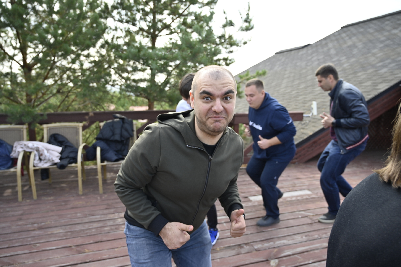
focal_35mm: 24
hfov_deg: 73.8
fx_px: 267
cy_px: 134
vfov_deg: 53.1
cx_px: 200
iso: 160
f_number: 4
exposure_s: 1/320
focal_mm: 24
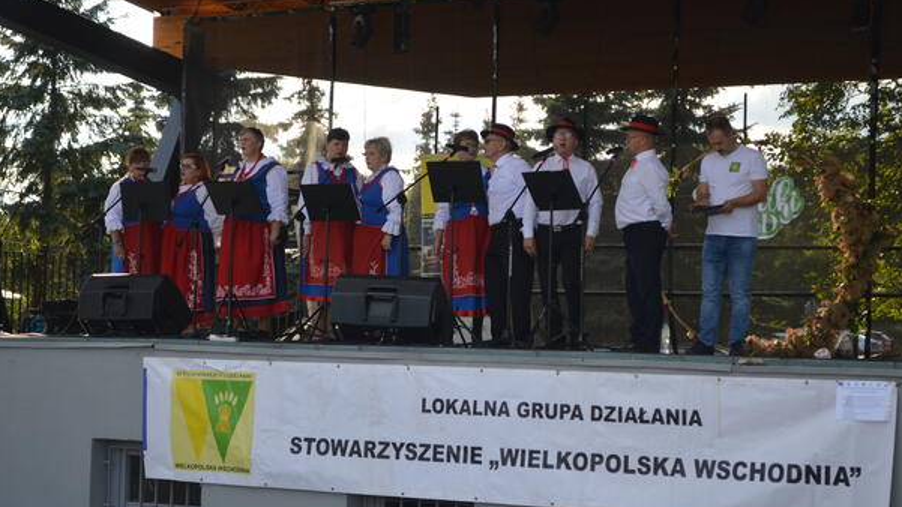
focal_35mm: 76
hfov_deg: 27.9
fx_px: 1818
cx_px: 450
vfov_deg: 15.9
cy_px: 223
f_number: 5.6
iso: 100
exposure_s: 1/125
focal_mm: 48
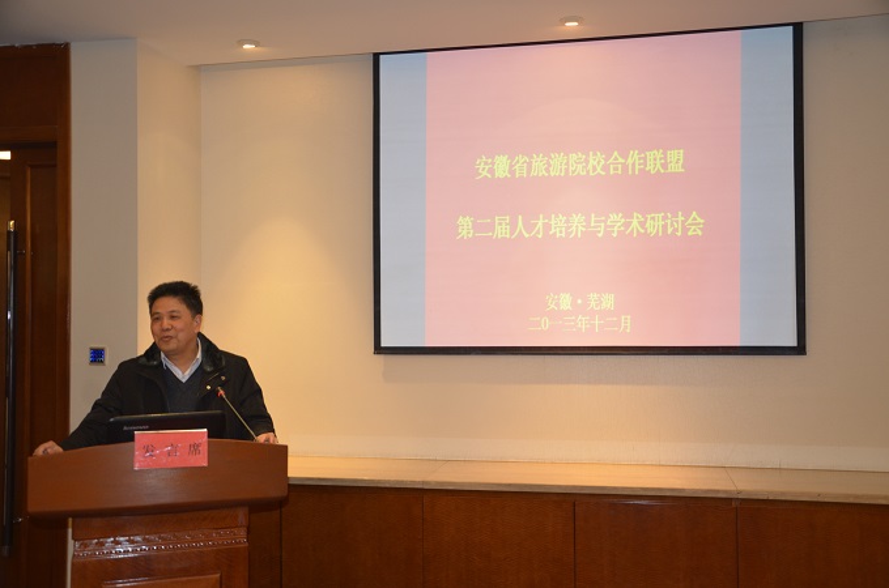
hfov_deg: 51.4
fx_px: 924
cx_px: 444
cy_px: 294
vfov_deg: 35.3
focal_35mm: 38
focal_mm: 25
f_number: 4
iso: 560
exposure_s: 1/30
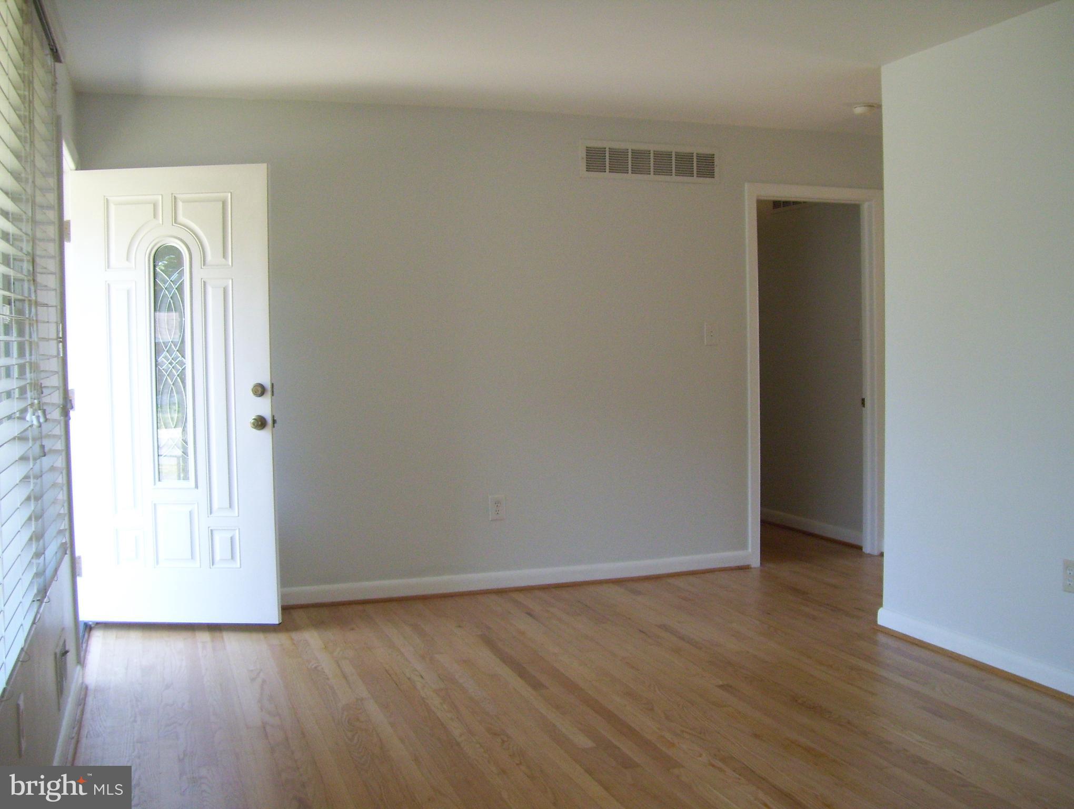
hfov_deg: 51.3
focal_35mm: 36
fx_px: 1119
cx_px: 537
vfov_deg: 39.7
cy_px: 404
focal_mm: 6
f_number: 2.7
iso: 250
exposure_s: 1/160
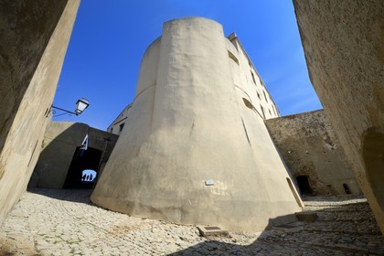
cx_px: 192
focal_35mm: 14
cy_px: 128
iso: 200
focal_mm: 14
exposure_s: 1/200
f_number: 14
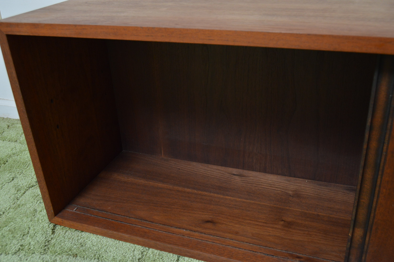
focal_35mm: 34
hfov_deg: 55.1
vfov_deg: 38.3
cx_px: 197
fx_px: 377
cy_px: 131
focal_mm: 23
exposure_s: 1/80
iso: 800
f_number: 5.6
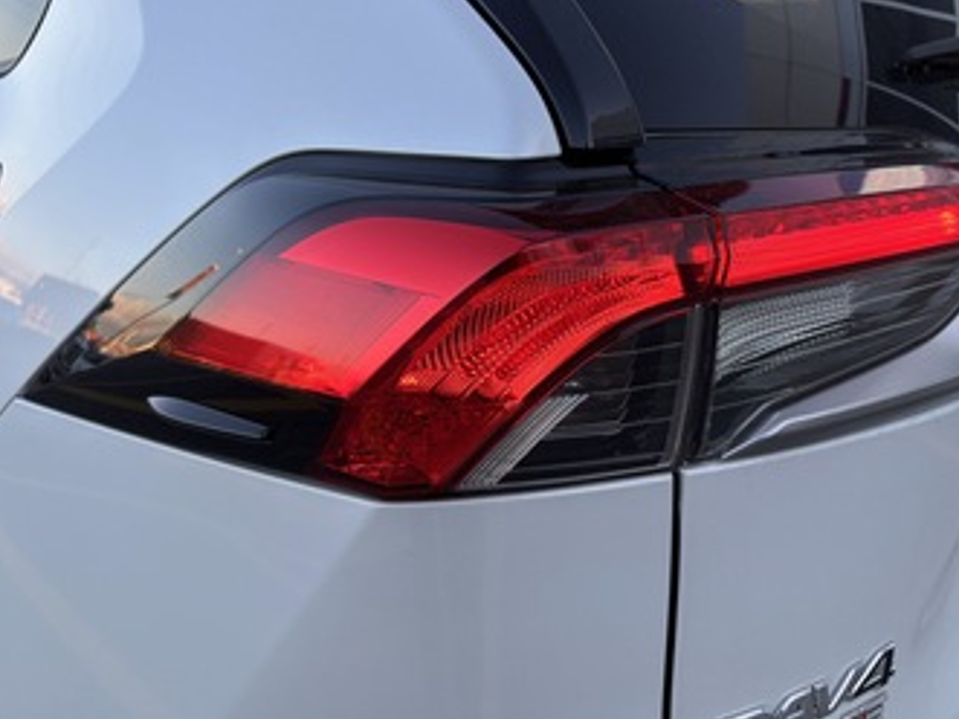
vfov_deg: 42.7
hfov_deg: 55.3
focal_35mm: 33
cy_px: 286
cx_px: 513
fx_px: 914
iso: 50
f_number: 1.6
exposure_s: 1/348
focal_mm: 5.96
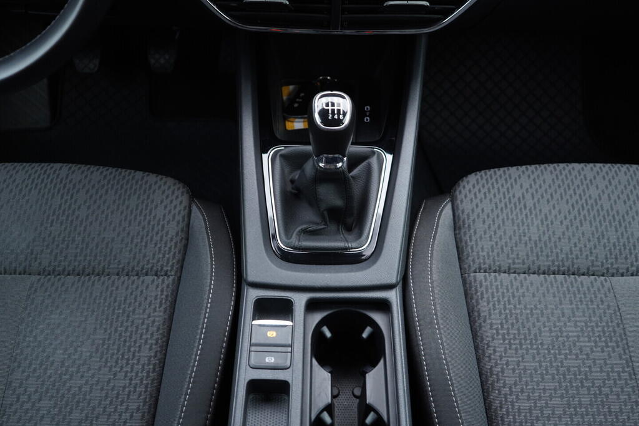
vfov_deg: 36.9
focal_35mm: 36
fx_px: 639
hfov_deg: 53.1
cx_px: 320
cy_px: 213
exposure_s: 1/40
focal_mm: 24
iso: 400
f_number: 2.8
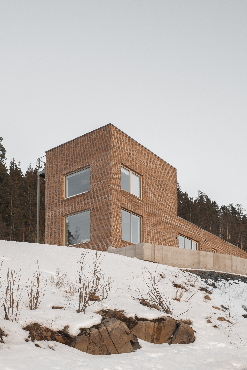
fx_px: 360
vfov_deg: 54.4
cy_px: 185
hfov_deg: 37.9
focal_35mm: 35
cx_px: 124
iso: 100
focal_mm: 35
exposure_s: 1/30
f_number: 11
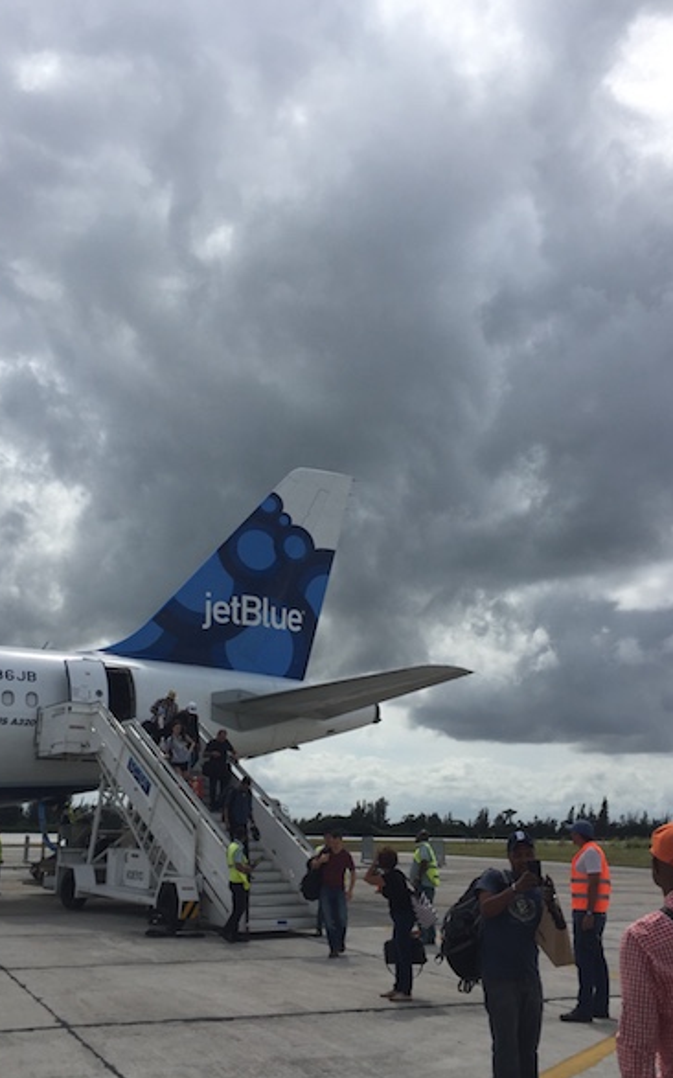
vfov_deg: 55.2
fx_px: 1028
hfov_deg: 36.2
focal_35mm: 35
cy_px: 591
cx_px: 285
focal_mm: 4.15
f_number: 2.2
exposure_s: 1/4405
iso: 32
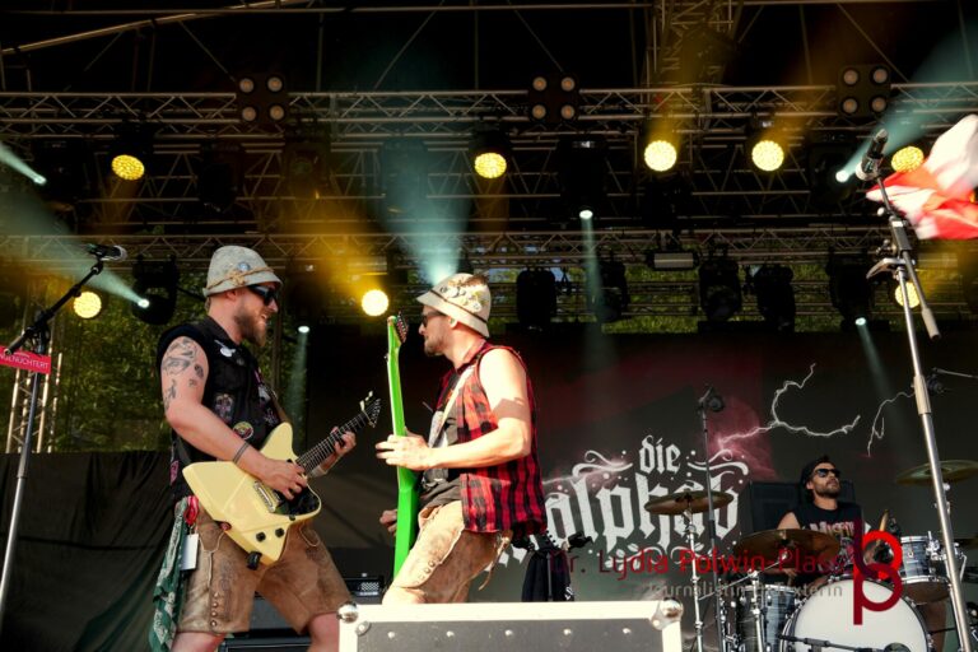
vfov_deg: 29.9
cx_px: 489
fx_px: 1222
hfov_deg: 43.6
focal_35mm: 45
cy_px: 326
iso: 100
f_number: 5
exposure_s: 1/80
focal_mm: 30
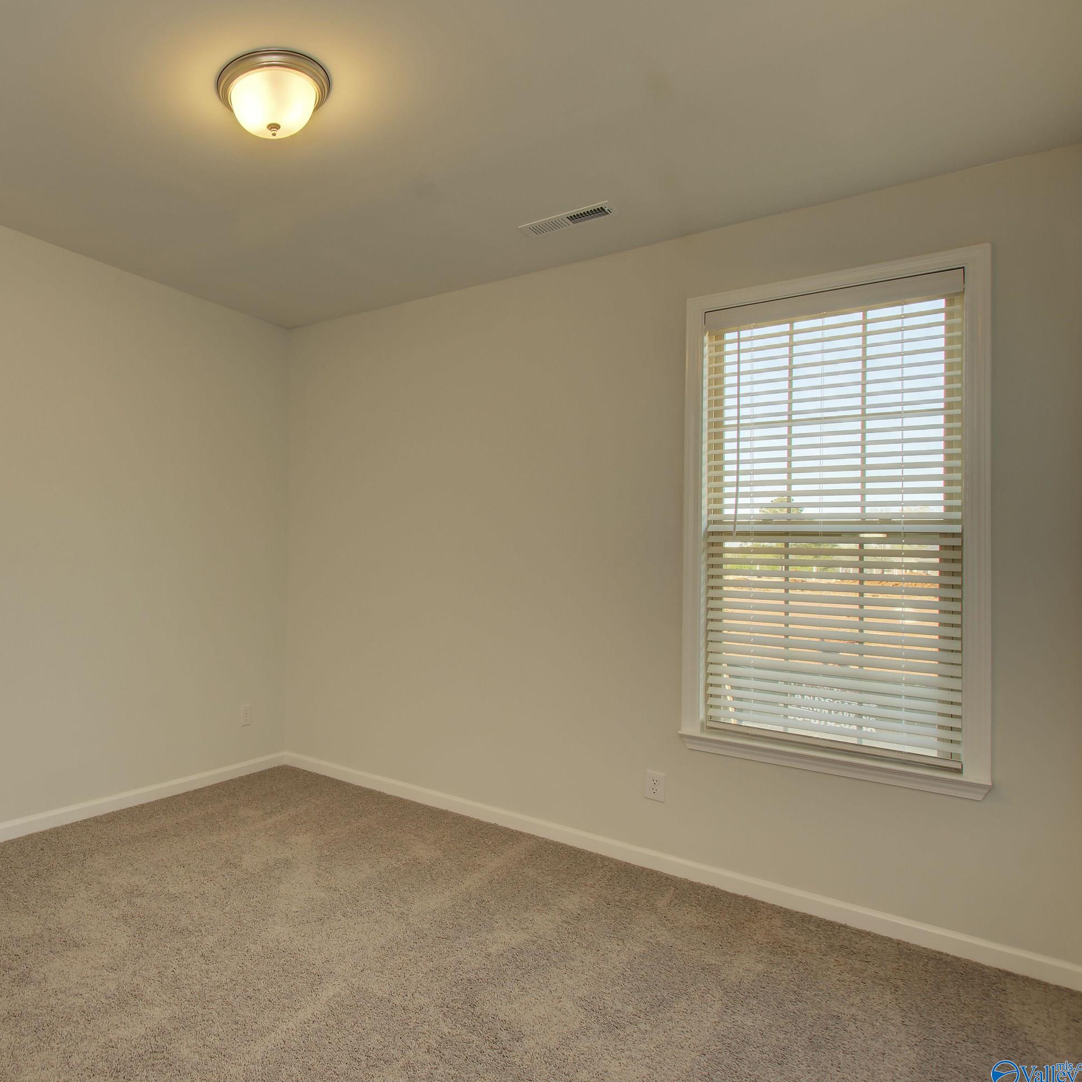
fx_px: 707
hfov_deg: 69.1
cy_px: 532
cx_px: 250
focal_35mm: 20
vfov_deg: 74.8
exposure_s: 1/15
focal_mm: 10
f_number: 8
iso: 140
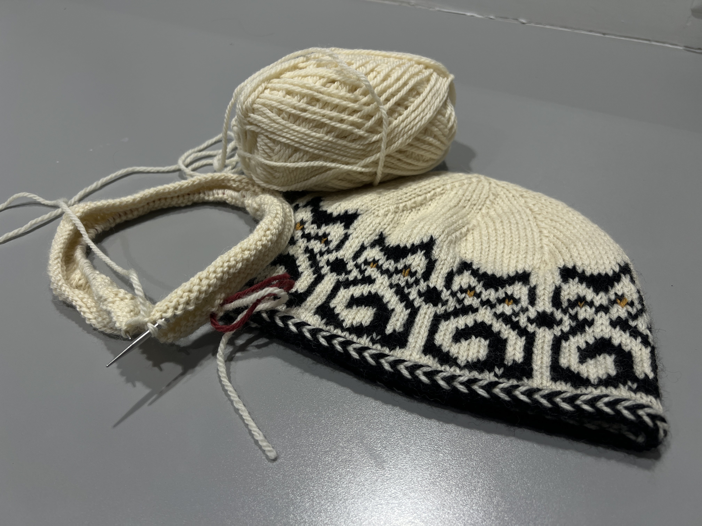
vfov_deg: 53.1
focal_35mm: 26
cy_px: 263
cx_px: 351
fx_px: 527
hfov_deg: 67.3
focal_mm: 5.7
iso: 40
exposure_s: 1/120
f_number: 1.5
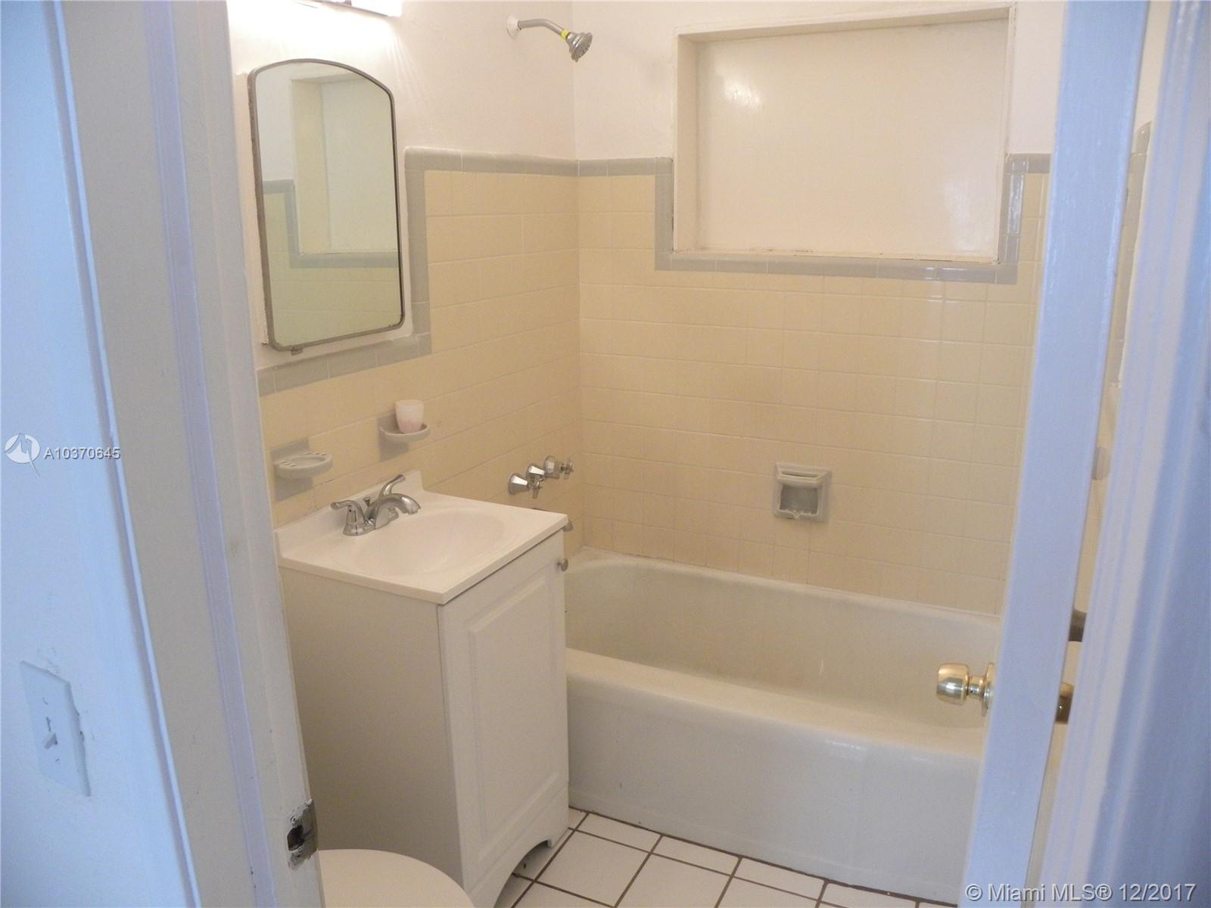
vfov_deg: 53.1
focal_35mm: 26
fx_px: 910
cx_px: 606
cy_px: 454
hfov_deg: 67.3
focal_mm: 4.6
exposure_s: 1/69
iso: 319
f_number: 2.8
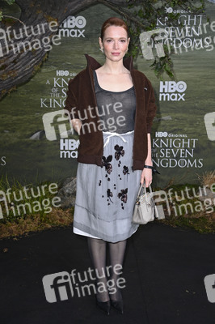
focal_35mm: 62
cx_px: 108
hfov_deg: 21.9
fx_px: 556
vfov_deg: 32.4
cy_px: 162
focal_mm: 62
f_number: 5.6
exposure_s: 1/250
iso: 640
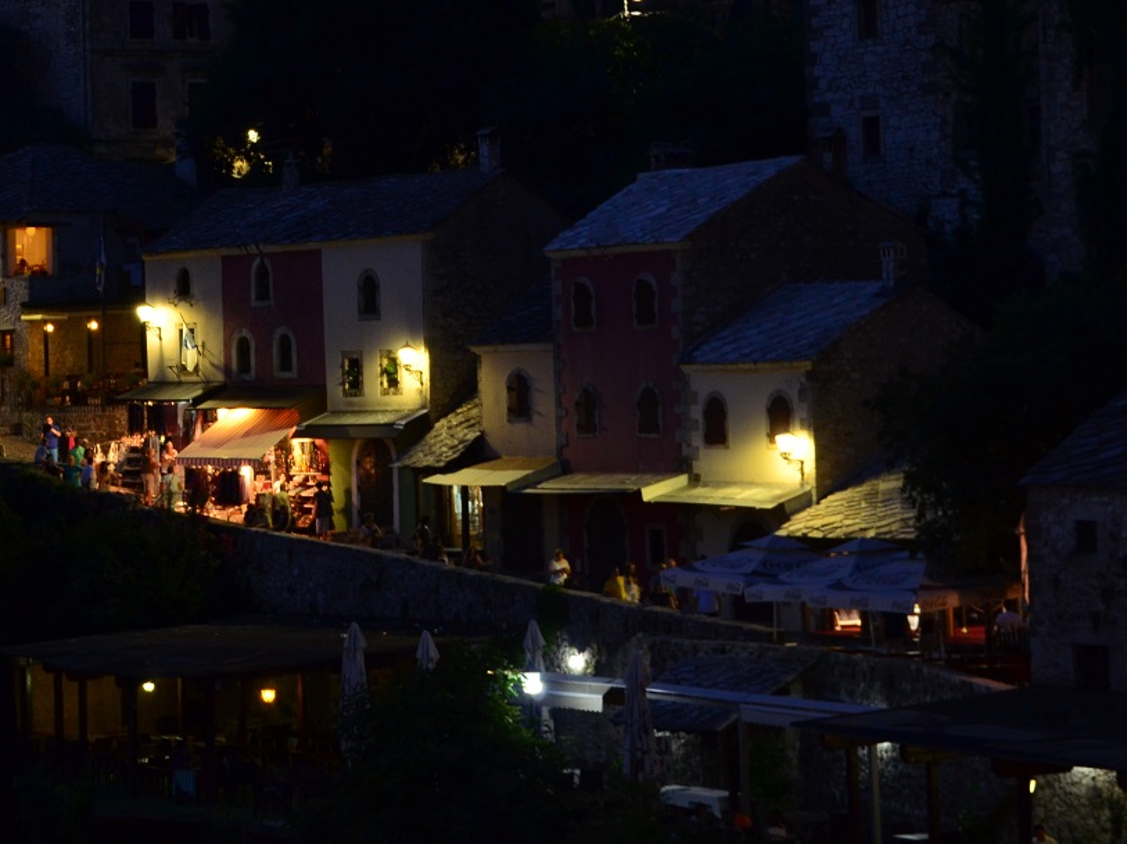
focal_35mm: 131
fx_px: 4263
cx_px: 371
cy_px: 168
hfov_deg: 15.0
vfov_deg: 11.3
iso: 560
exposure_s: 1/10
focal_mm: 50
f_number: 5
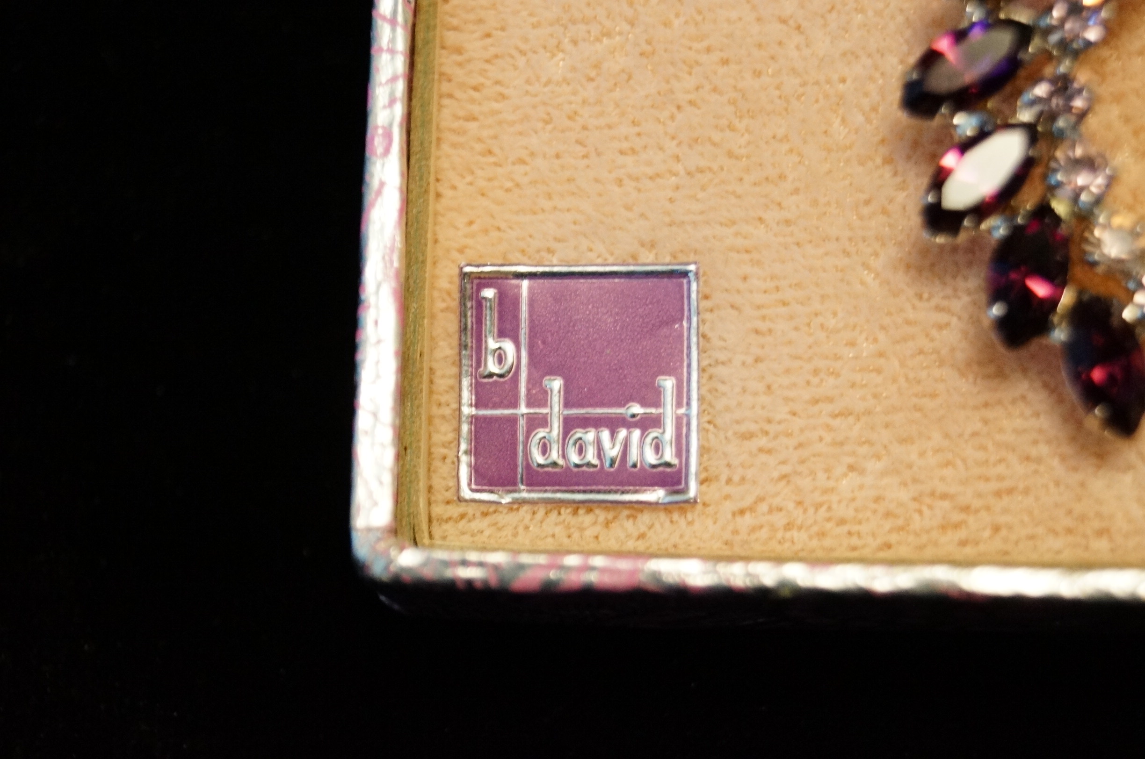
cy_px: 380
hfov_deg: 24.7
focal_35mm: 82
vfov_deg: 16.5
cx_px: 572
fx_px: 2620
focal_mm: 55
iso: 3200
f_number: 5.6
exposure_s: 1/25
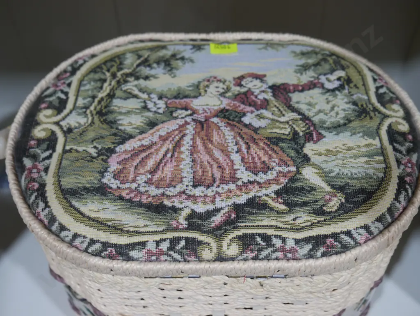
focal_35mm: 44
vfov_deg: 32.9
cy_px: 158
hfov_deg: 42.9
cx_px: 210
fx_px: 534
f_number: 4.7
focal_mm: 22
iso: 320
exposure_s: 1/60
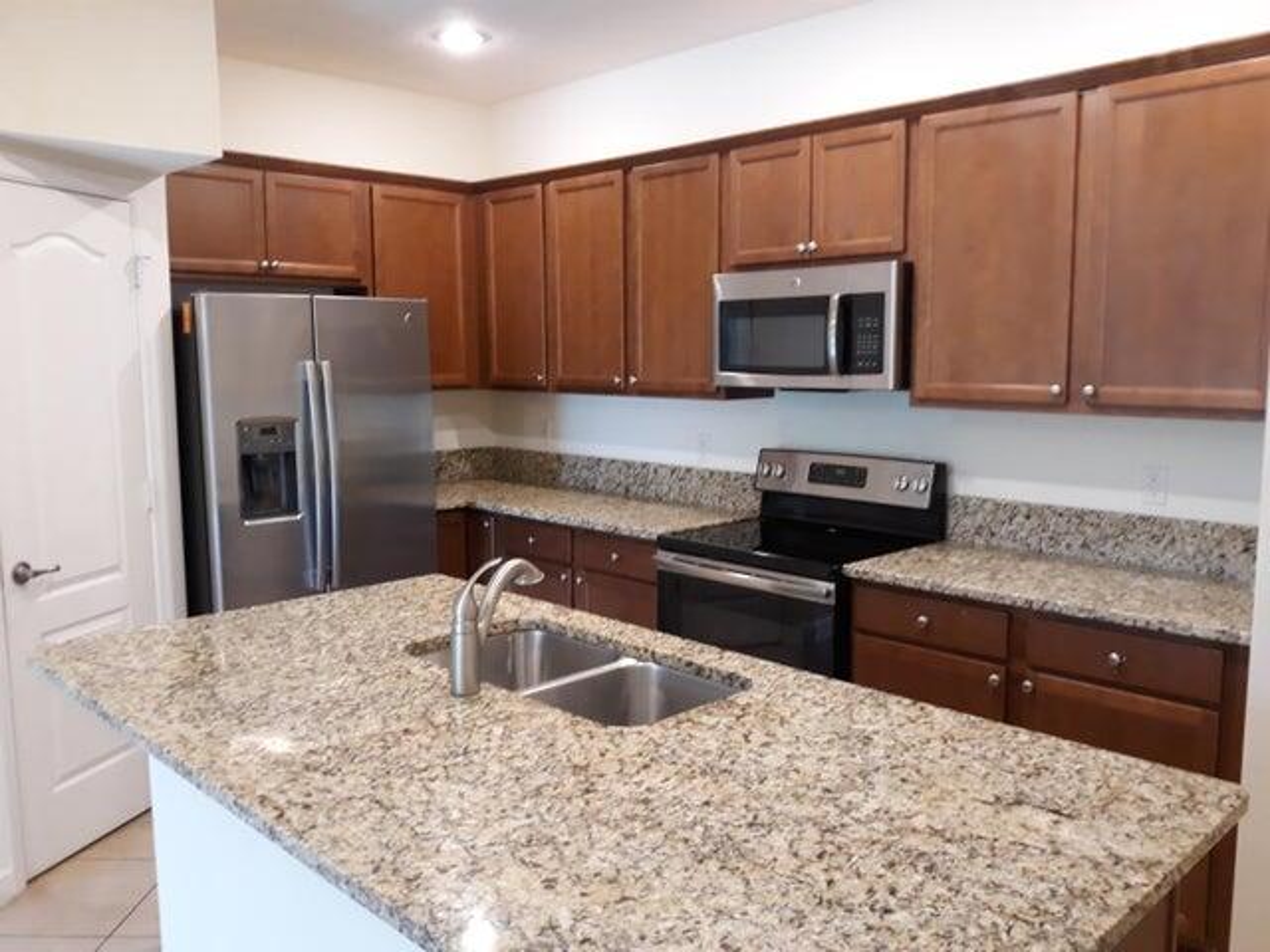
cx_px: 635
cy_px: 476
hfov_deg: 63.4
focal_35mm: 28
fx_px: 1027
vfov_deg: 49.7
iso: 160
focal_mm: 3.7
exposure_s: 1/24
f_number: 1.7
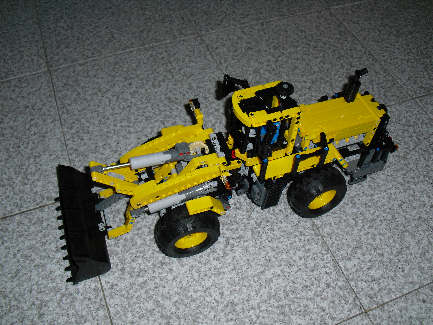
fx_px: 450
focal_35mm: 36
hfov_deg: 51.4
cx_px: 216
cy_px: 162
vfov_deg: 39.7
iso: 200
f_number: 3.1
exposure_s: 1/60
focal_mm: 6.3
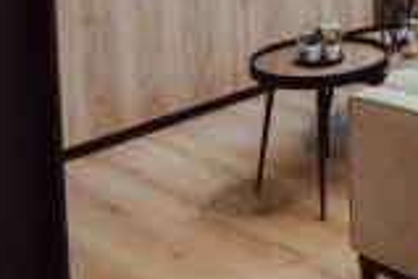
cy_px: -99
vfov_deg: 20.4
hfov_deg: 29.4
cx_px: 484
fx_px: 697
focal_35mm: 60
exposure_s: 1/20
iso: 640
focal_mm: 20
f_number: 16
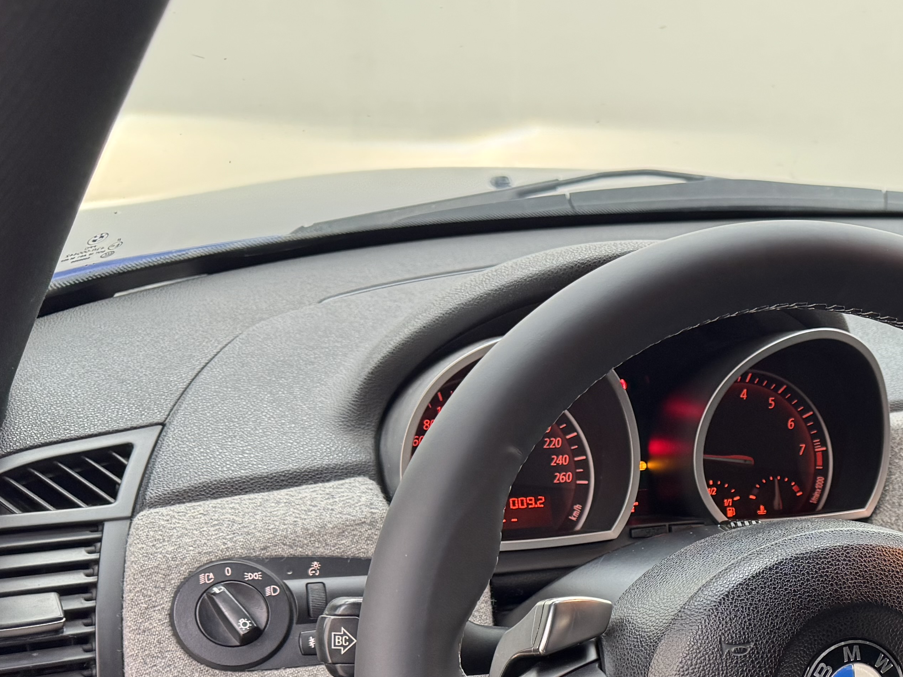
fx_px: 1409
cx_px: 897
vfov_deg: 26.0
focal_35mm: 54
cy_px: 630
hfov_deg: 32.7
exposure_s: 1/50
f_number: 1.78
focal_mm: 6.76
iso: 200
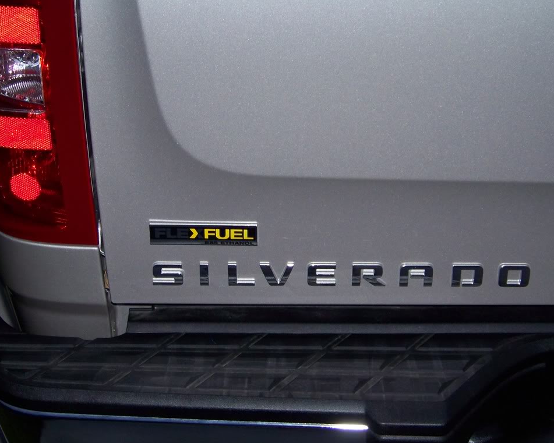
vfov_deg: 18.7
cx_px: 293
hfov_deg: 23.3
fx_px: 1345
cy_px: 223
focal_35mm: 82
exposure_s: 1/30
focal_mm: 13.2
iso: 200
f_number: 3.2
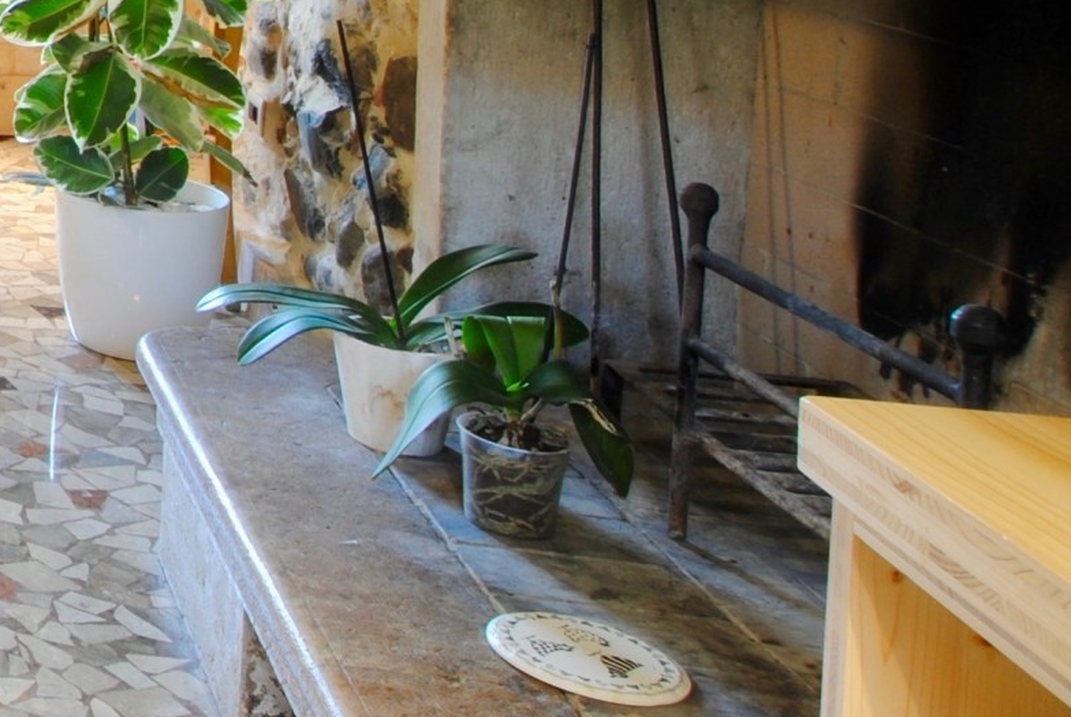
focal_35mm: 49
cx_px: -594
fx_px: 1460
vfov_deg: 24.7
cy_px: -167
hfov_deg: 26.6
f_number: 10
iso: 100
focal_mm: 10
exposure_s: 4
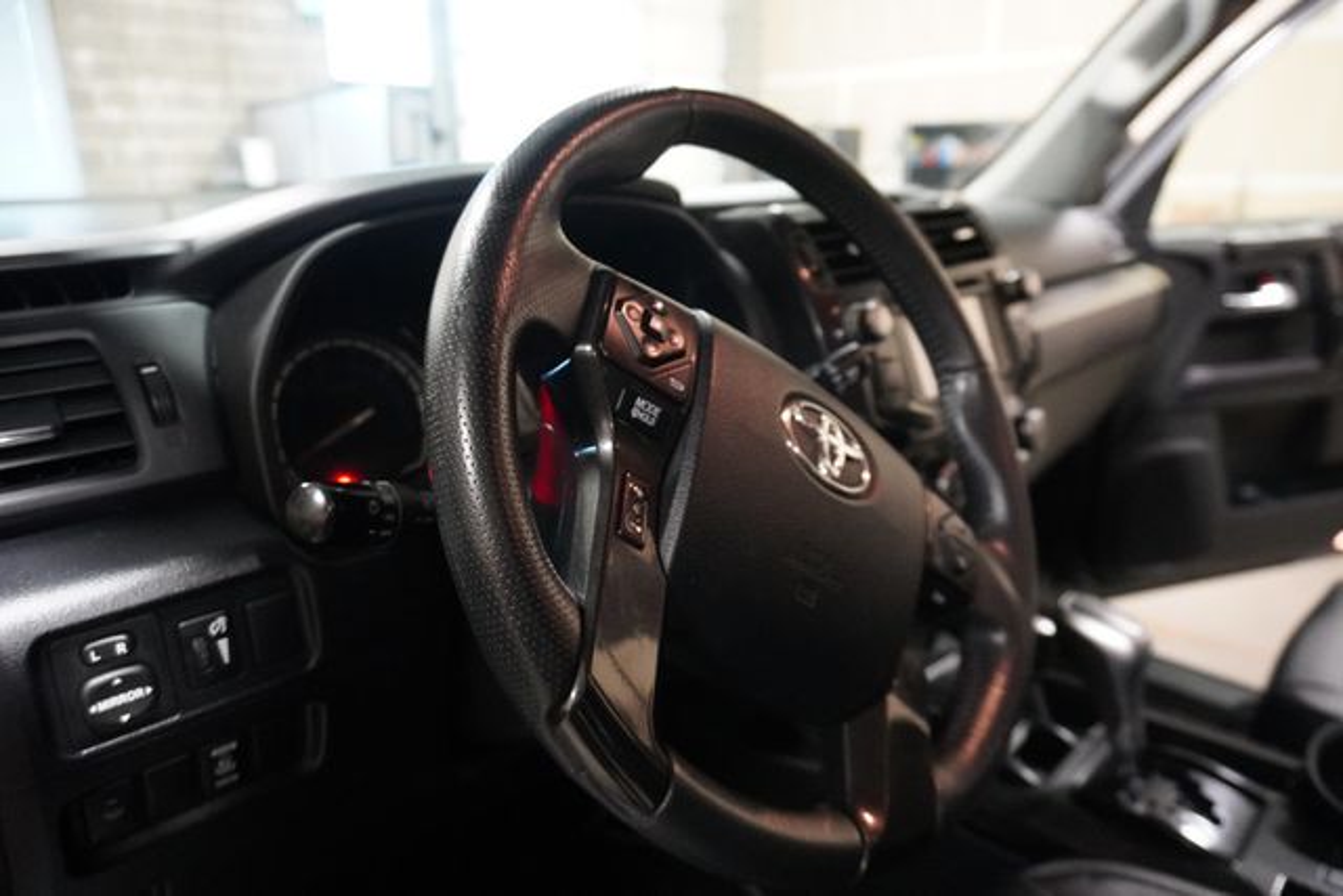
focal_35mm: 24
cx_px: 672
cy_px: 448
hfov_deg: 73.7
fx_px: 895
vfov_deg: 53.2
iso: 6400
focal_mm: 16
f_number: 3.5
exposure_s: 1/60
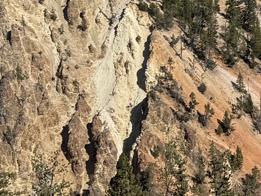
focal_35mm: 123
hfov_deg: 13.3
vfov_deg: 11.5
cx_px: 552
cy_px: -108
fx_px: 927
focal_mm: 6.76
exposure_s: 1/7353
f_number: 1.78
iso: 80
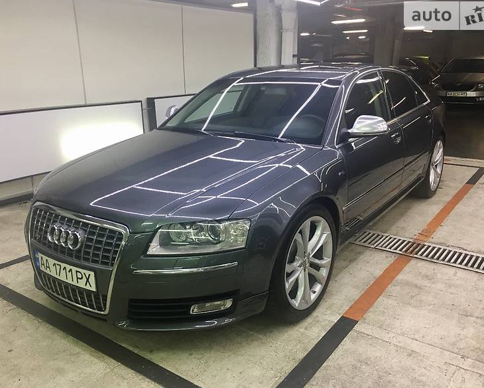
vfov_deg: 47.1
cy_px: 193
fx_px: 444
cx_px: 244
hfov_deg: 57.2
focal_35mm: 31
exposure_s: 1/17
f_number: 2.2
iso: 32
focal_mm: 4.2
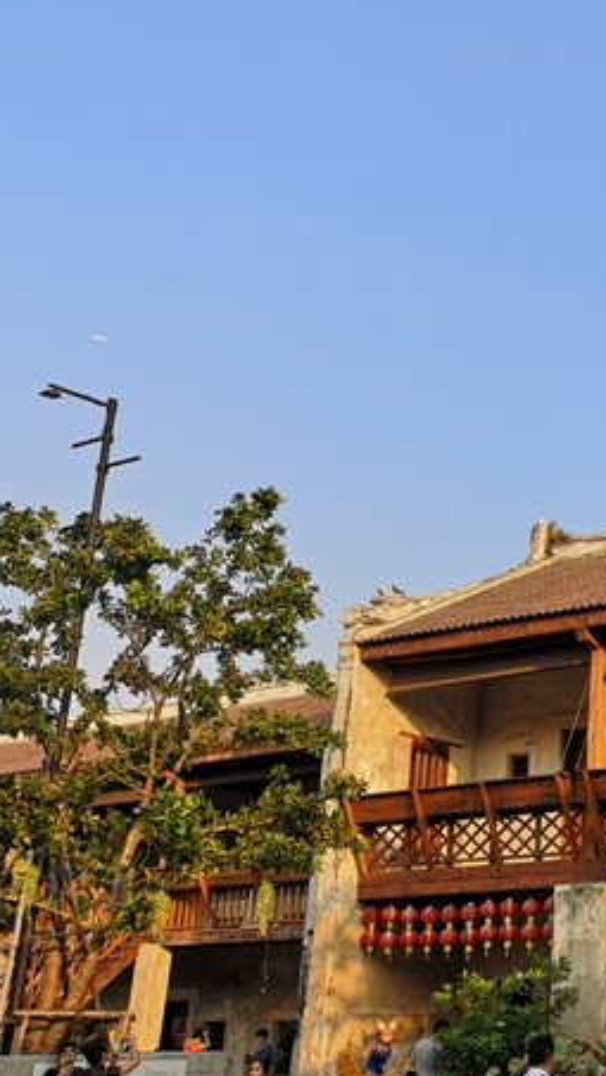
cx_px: 715
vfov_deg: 39.7
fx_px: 1485
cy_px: 435
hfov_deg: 21.5
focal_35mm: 52
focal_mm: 3.95
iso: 50
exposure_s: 1/899
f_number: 1.8
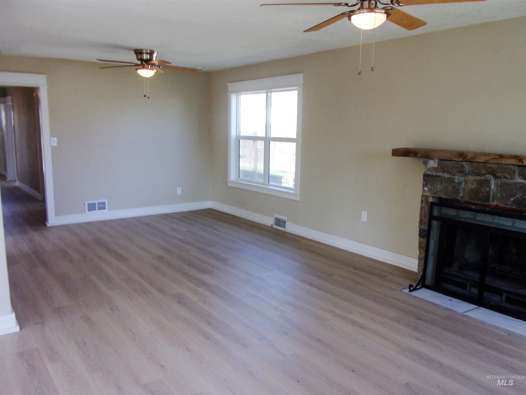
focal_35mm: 28
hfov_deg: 63.4
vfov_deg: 49.8
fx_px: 426
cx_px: 263
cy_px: 198
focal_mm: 5.1
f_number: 3.9
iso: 80
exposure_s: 1/45
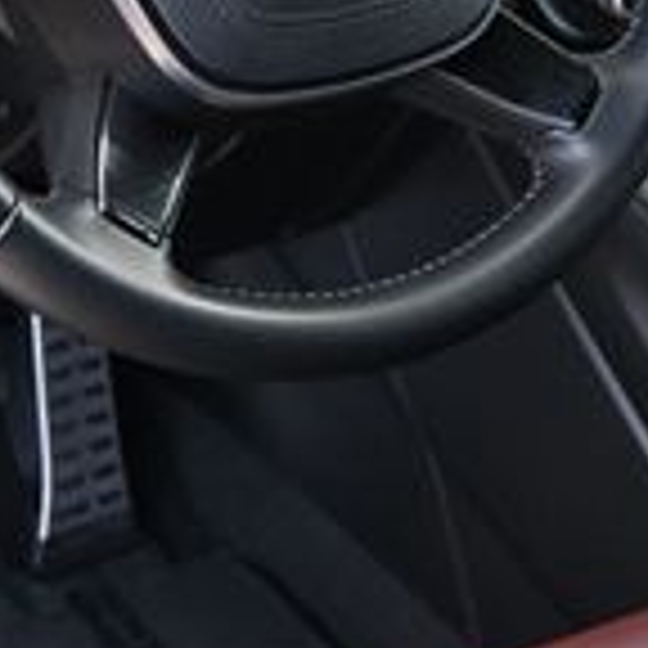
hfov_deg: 15.0
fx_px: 2453
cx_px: 482
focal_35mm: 116
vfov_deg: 14.9
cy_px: 81
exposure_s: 1/125
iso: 500
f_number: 3.8
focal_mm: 20.5
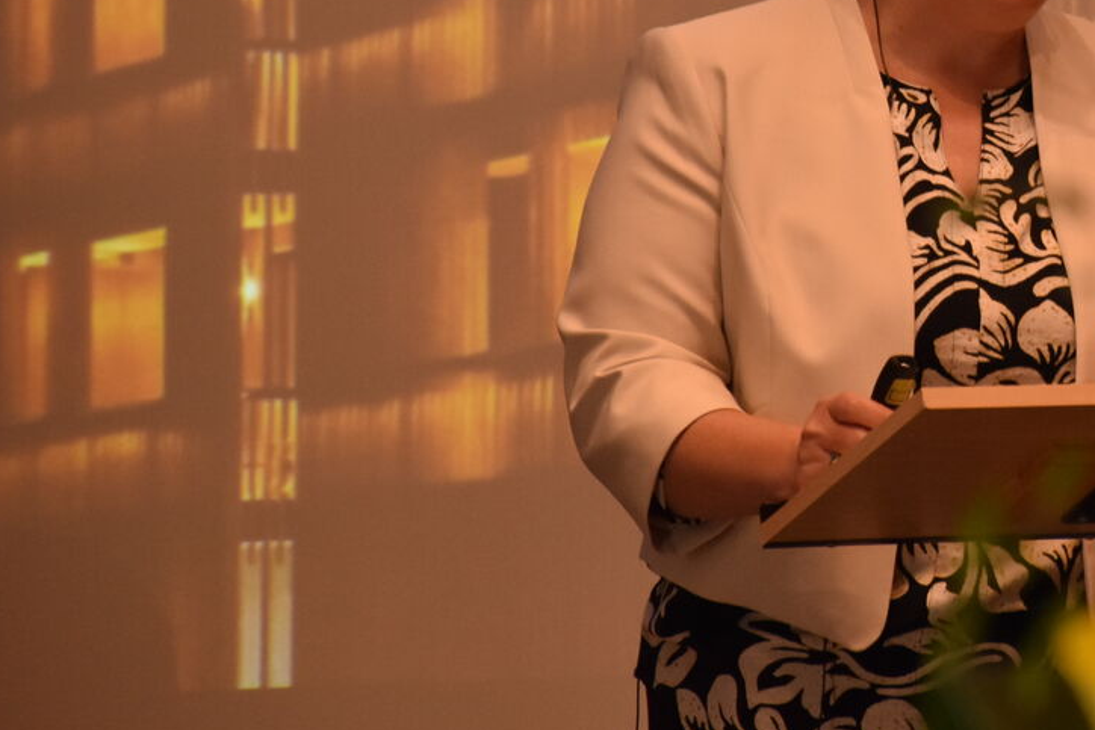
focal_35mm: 470
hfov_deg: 4.4
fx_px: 14298
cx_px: 1184
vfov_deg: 2.9
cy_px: 116
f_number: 5.6
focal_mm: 140
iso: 1100
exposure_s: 1/125
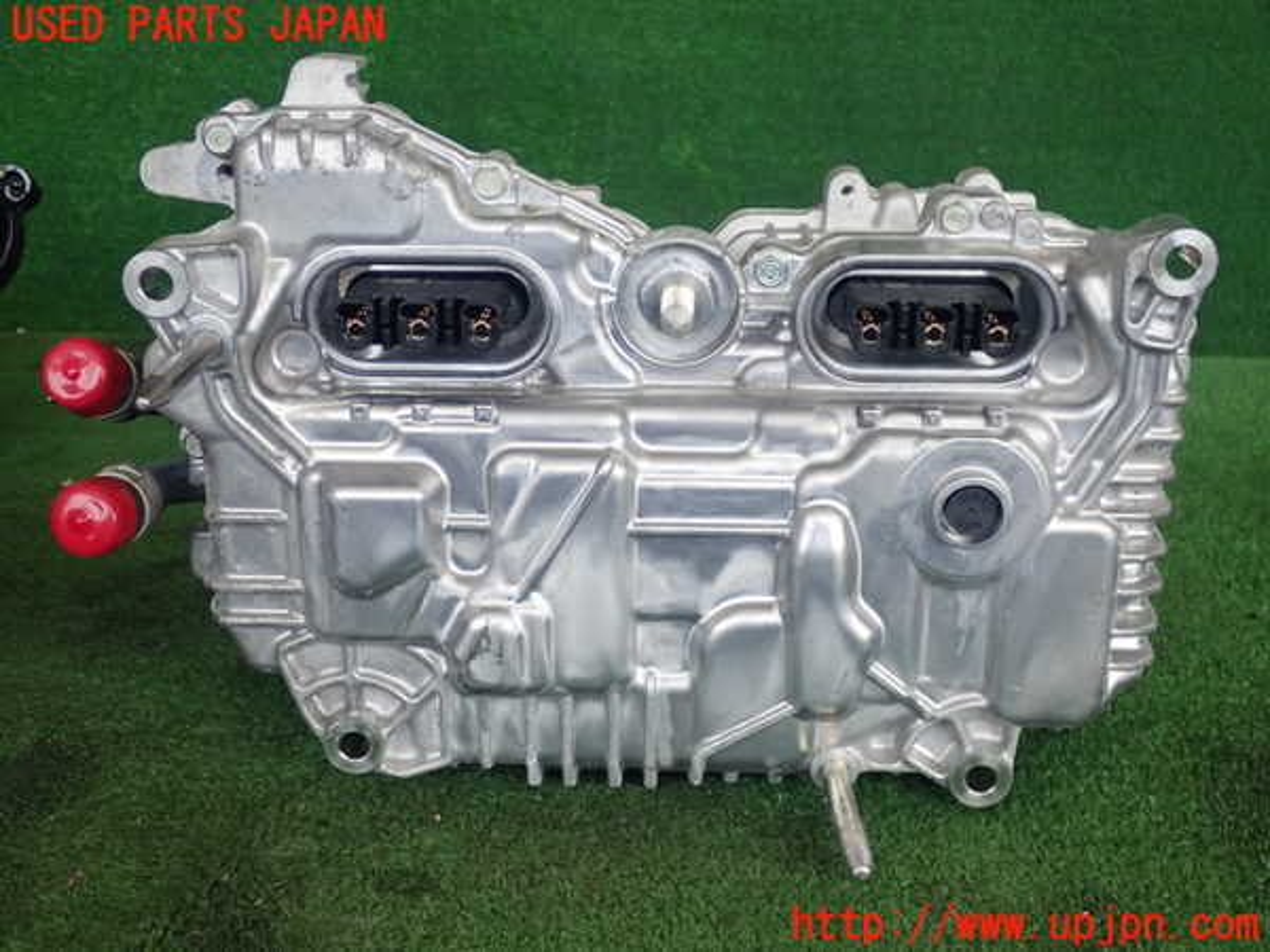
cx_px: 635
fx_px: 1578
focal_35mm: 43
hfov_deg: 43.9
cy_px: 476
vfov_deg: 33.6
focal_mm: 7.86
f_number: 2.9
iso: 250
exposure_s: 1/160
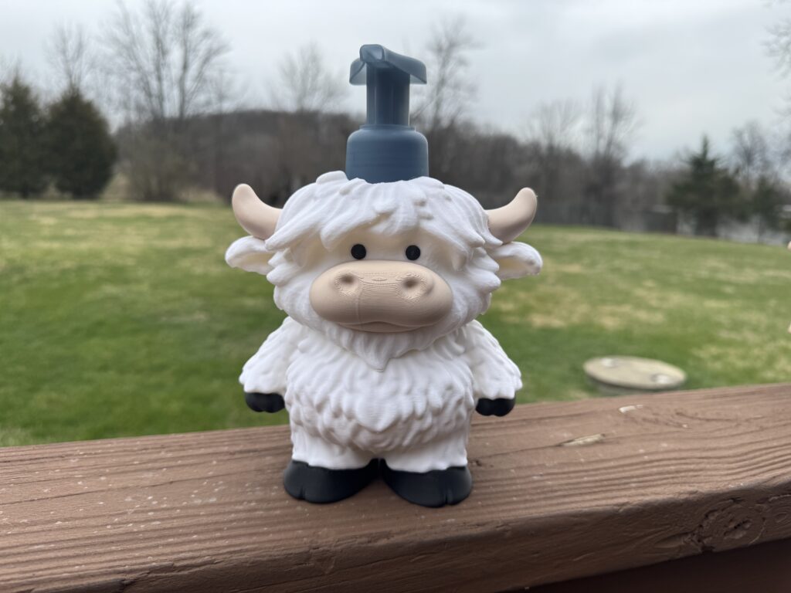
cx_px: 396
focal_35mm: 24
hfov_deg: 71.6
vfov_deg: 56.8
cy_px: 296
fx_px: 548
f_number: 1.78
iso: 80
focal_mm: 6.76
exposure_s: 1/1524
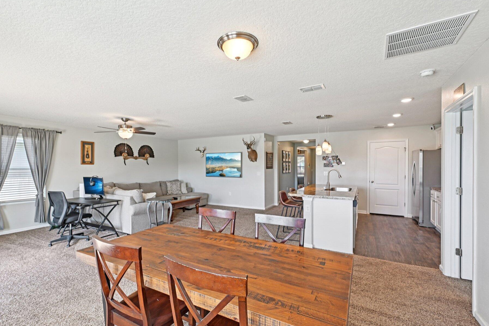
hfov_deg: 94.7
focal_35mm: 17
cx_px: 231
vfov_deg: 71.8
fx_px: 225
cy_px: 170
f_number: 8
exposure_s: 1/10
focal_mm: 14.5
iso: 400
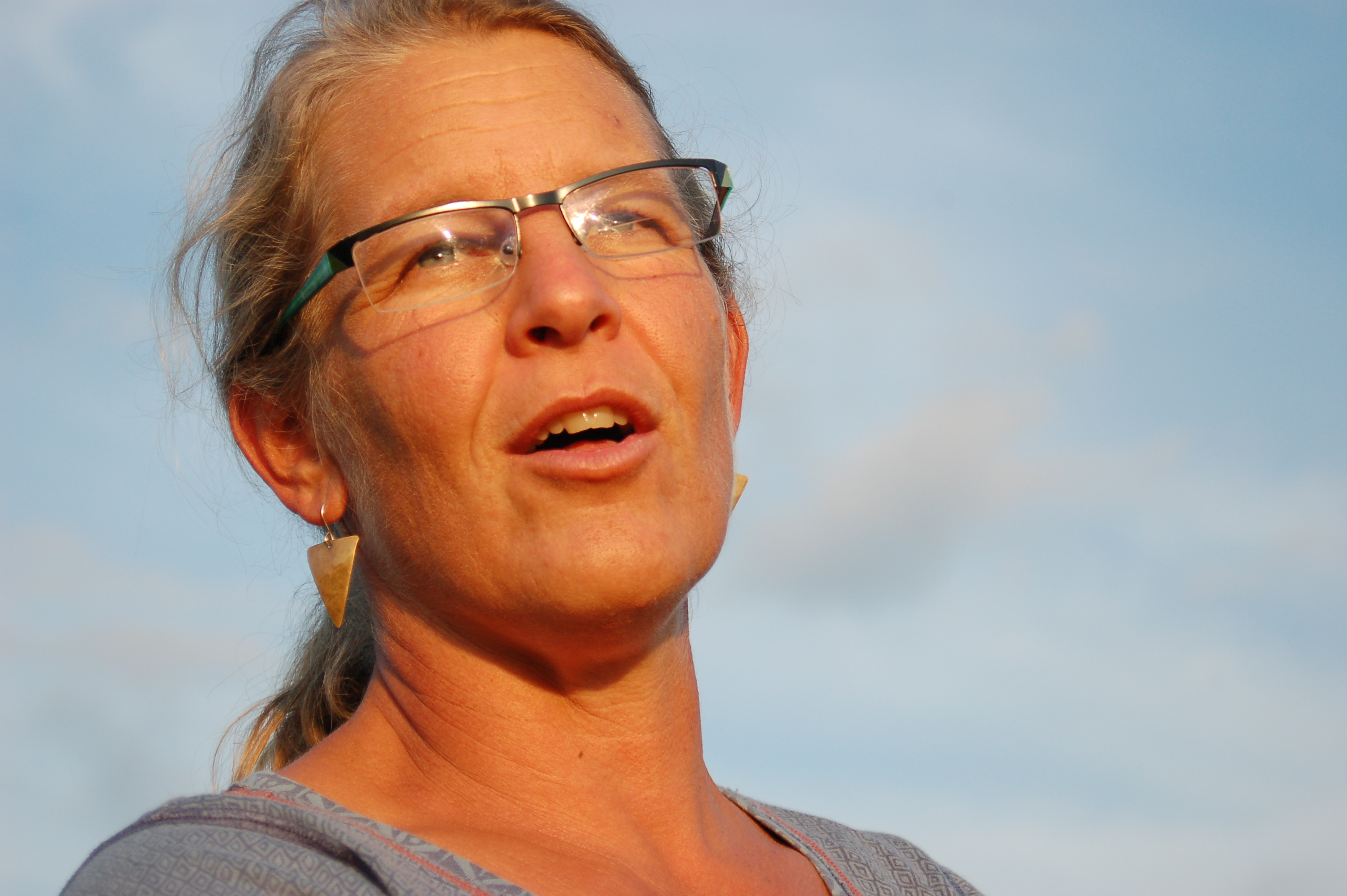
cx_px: 674
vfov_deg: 11.4
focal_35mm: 120
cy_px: 448
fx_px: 4486
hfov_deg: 17.1
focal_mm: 80
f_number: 5.6
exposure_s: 1/800
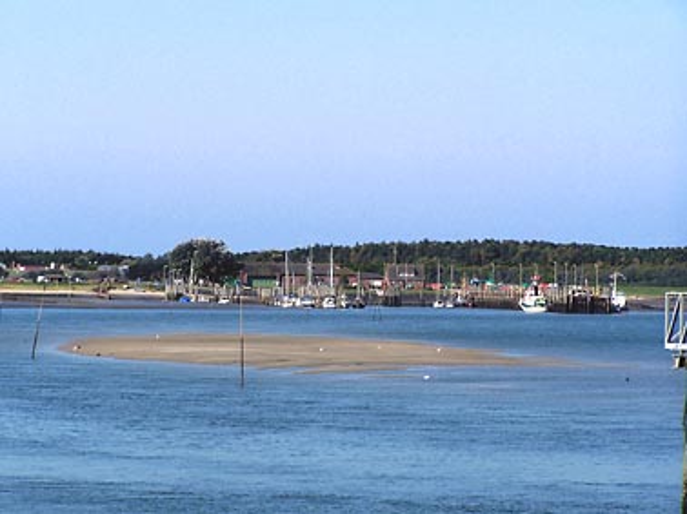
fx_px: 3352
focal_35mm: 169
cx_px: 344
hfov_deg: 11.7
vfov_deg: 8.8
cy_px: 257
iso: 64
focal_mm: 28
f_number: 4.5
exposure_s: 1/640
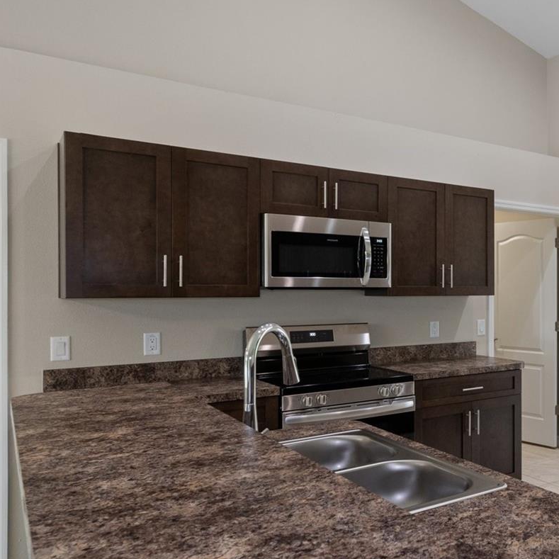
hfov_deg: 46.0
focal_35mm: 31
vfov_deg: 52.1
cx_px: 530
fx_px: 566
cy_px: 342
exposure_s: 1
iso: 640
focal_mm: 12
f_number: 8
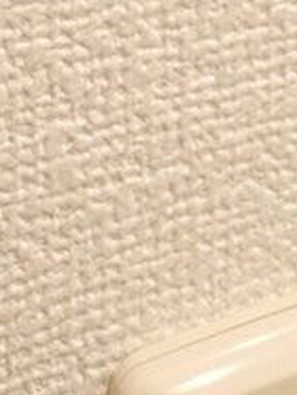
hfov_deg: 19.0
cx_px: 231
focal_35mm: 77
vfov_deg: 16.0
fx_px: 879
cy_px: -491
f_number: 4
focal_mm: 7
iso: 2500
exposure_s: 1/60
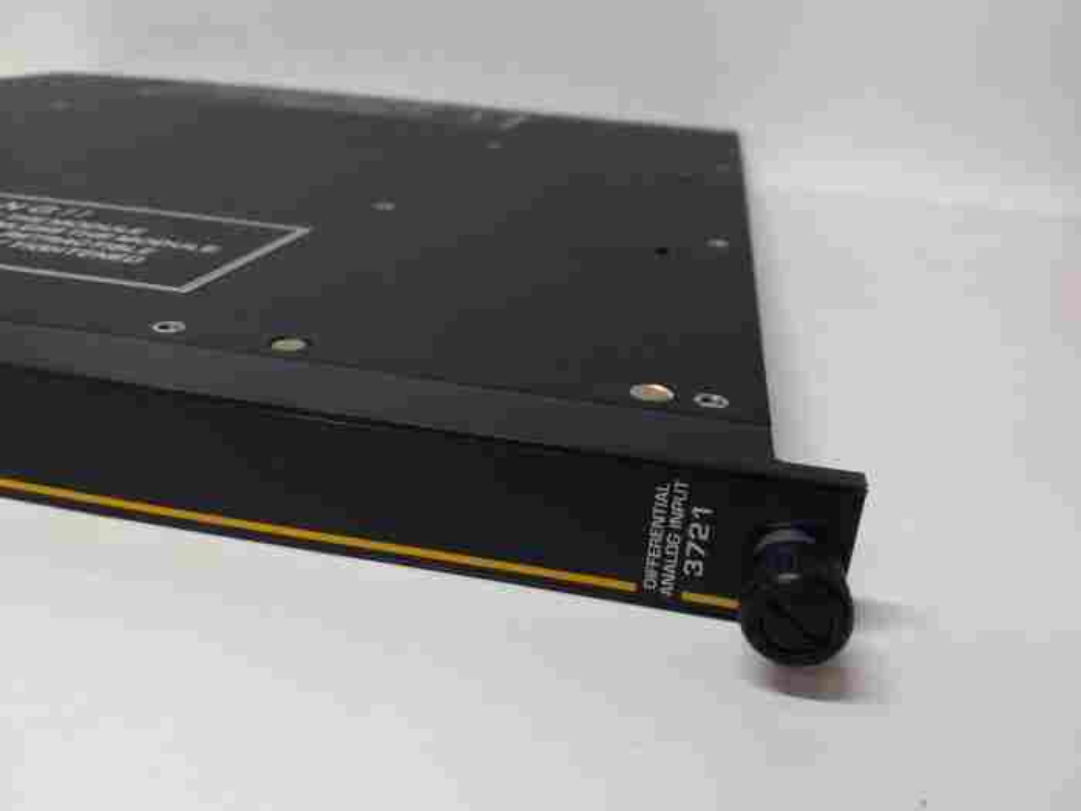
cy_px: 406
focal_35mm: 27
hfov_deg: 65.3
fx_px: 843
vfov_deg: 51.4
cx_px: 540
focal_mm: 3.79
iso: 246
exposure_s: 1/33
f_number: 2
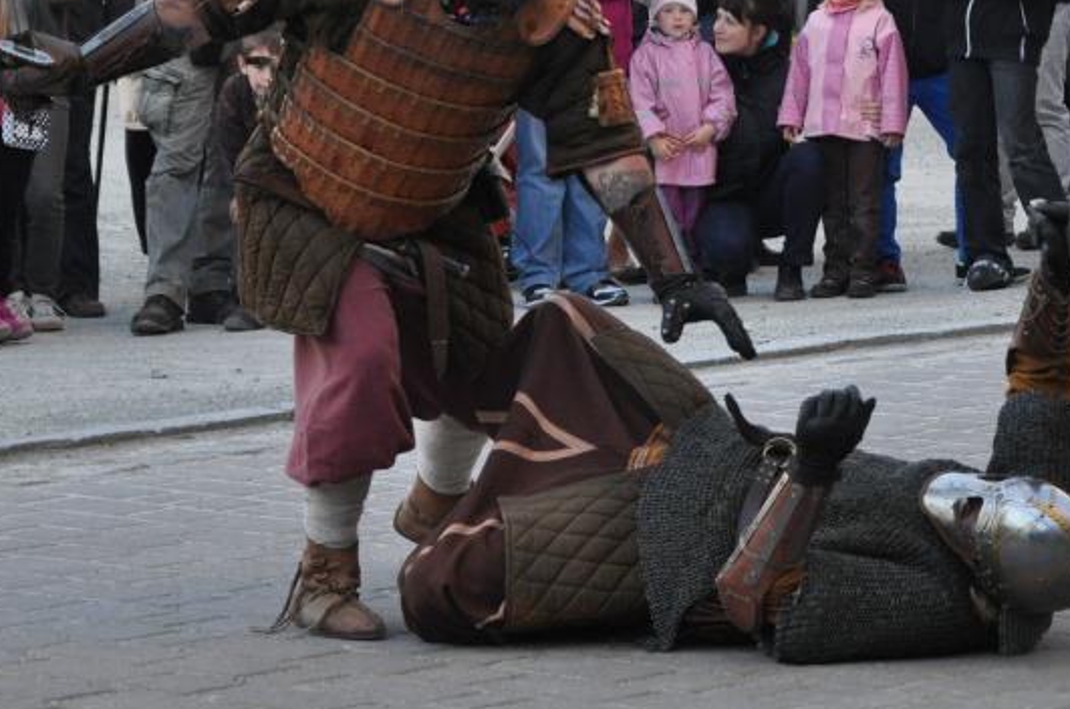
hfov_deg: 10.8
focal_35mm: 191
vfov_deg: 7.2
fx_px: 5667
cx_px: 695
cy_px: 216
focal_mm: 66
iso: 800
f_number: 5.3
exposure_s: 1/200
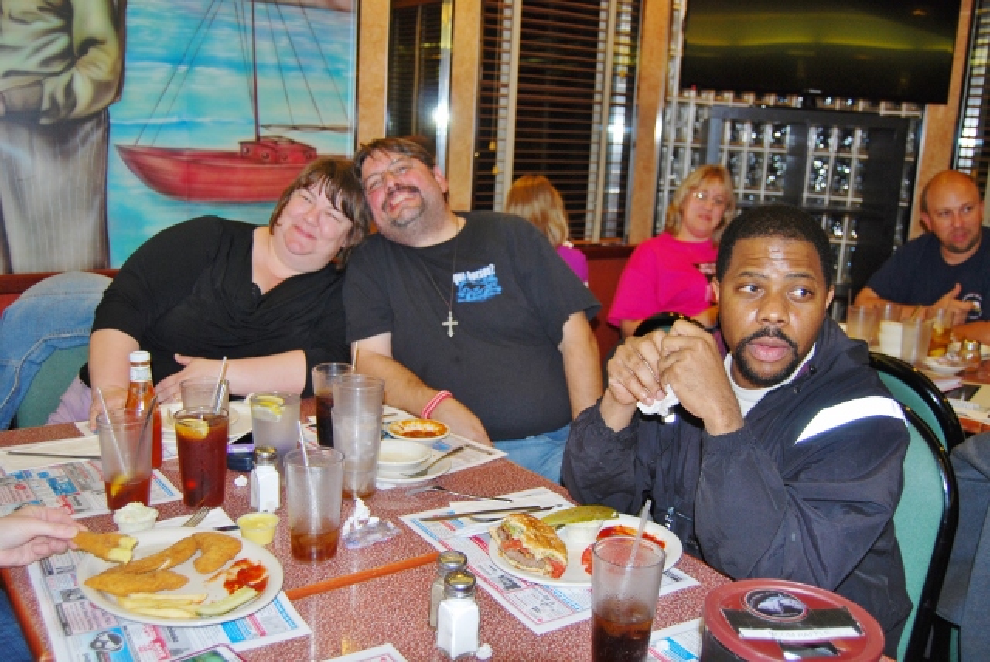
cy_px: 331
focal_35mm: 34
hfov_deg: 55.1
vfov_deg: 38.4
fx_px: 950
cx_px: 495
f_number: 3.8
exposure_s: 1/60
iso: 200
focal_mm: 23
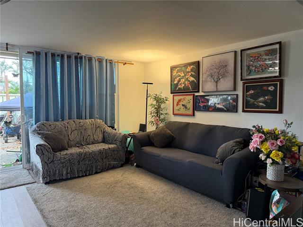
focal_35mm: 24
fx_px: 210
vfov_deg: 56.8
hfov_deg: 71.6
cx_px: 152
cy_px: 114
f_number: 1.78
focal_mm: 6.76
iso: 320
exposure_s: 1/120
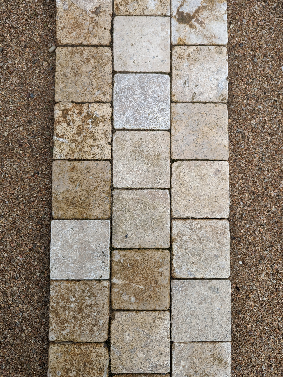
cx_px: 142
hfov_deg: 56.8
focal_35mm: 24
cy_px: 188
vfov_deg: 71.6
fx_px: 262
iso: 56
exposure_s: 1/605
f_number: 1.85
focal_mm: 6.81
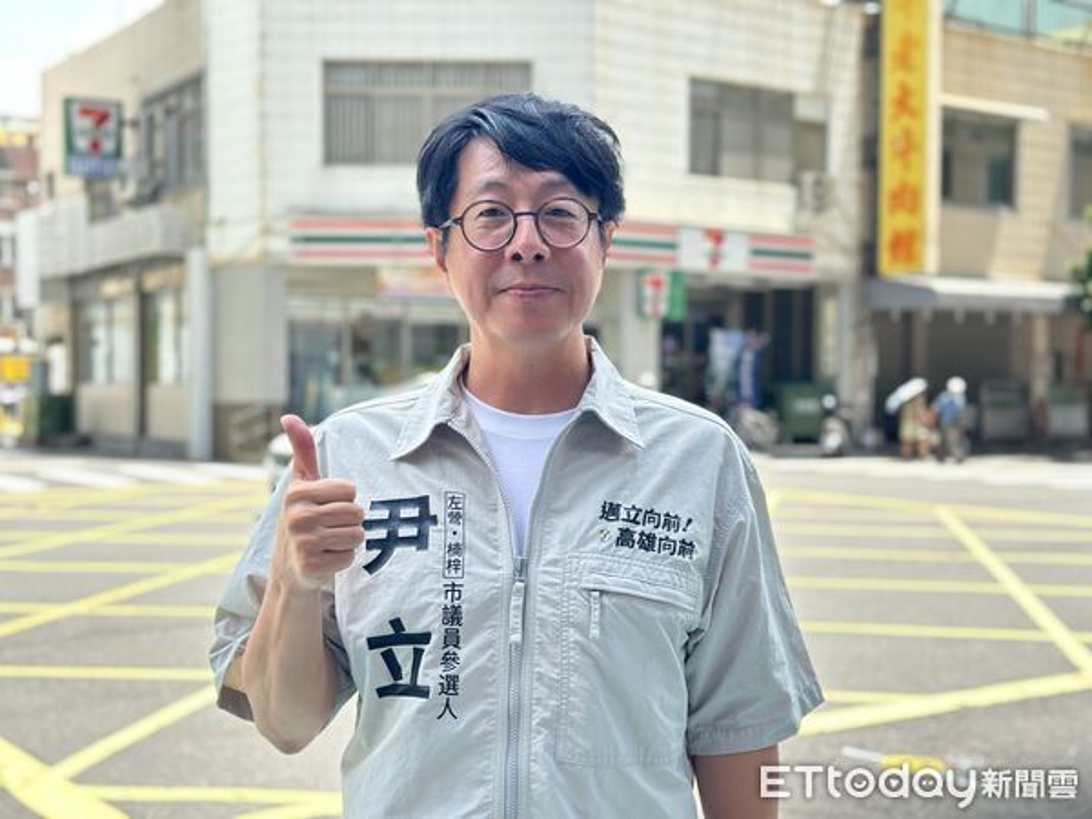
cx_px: 546
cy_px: 410
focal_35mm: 48
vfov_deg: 30.3
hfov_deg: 39.7
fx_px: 1514
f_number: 1.78
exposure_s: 1/990
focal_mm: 6.86
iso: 80
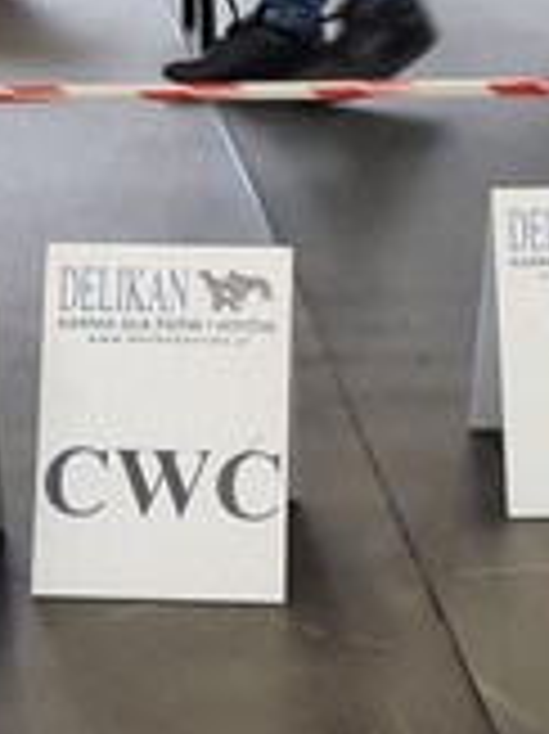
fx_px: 2033
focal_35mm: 96
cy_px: -252
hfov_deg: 14.5
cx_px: -234
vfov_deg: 18.8
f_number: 1.8
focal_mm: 5.4
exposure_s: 1/50
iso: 80
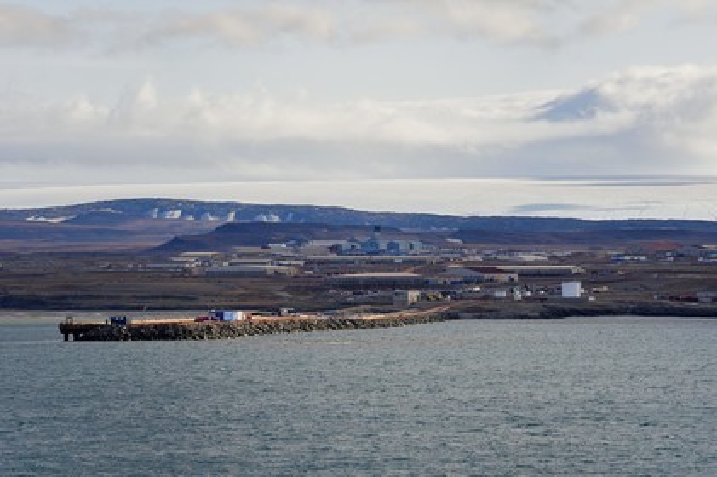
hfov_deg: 10.3
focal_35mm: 200
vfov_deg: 6.9
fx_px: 3980
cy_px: 238
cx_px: 358
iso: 200
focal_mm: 200
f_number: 9
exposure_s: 1/800
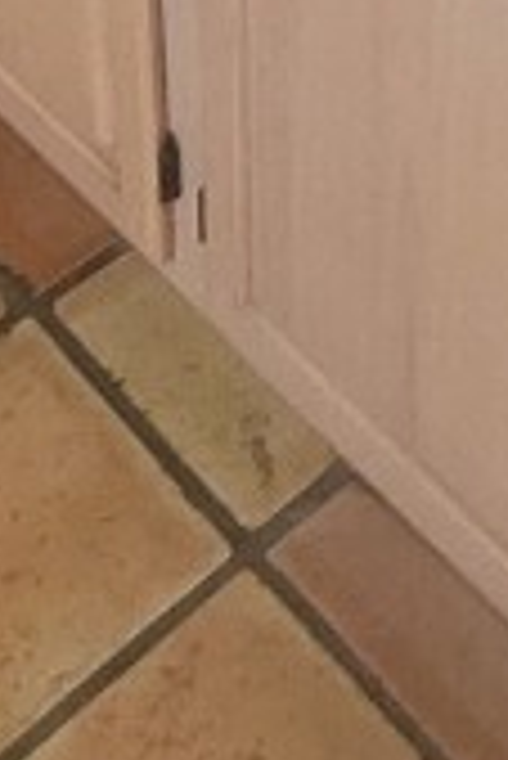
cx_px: 683
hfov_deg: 15.8
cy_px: -773
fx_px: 1732
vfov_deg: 17.5
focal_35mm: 82
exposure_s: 1/40
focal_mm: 1.74
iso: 320
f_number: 2.2
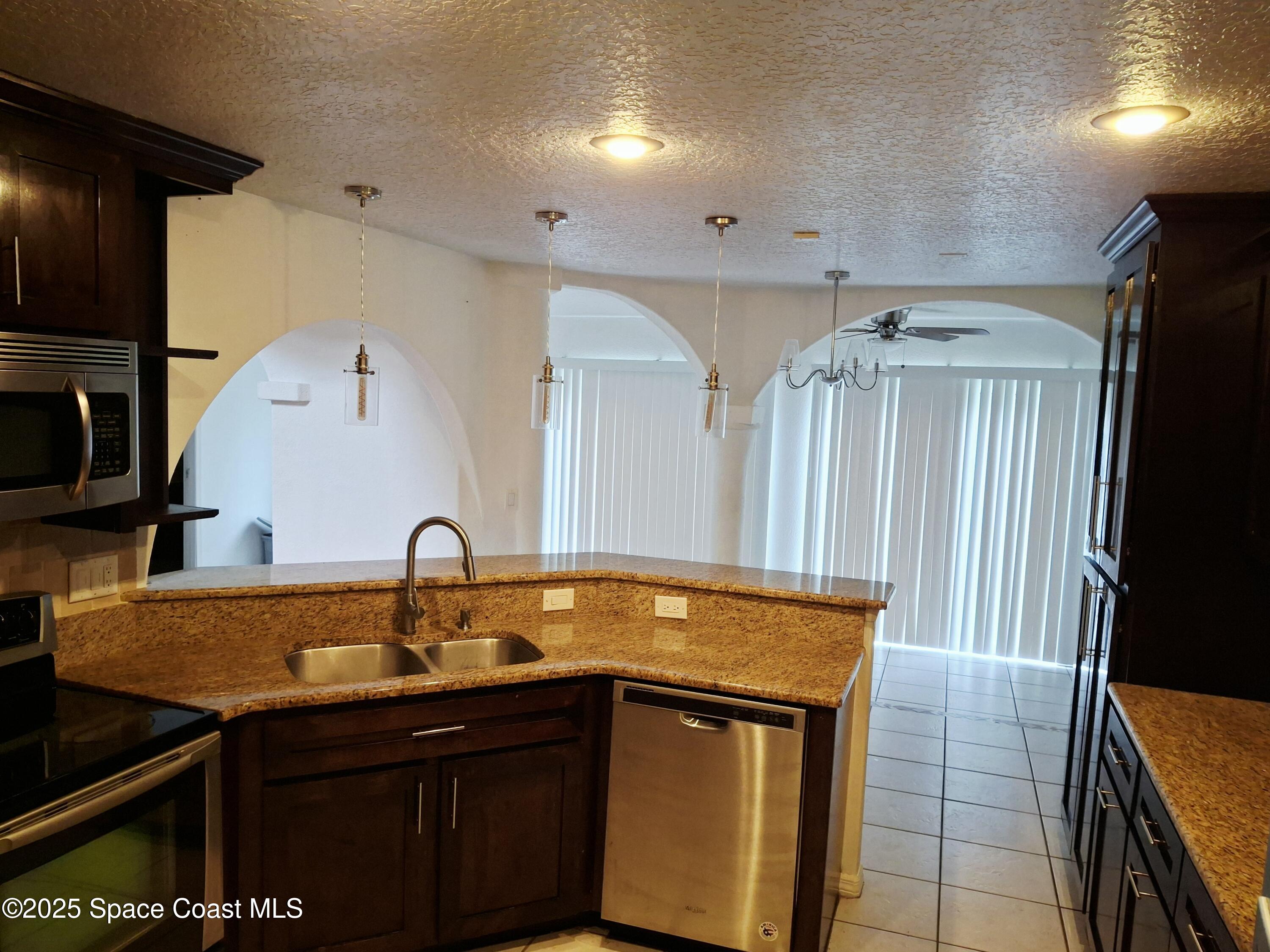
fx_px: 917
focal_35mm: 25
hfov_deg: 69.4
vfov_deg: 54.9
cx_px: 635
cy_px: 476
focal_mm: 4.69
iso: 200
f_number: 1.8
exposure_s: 1/120
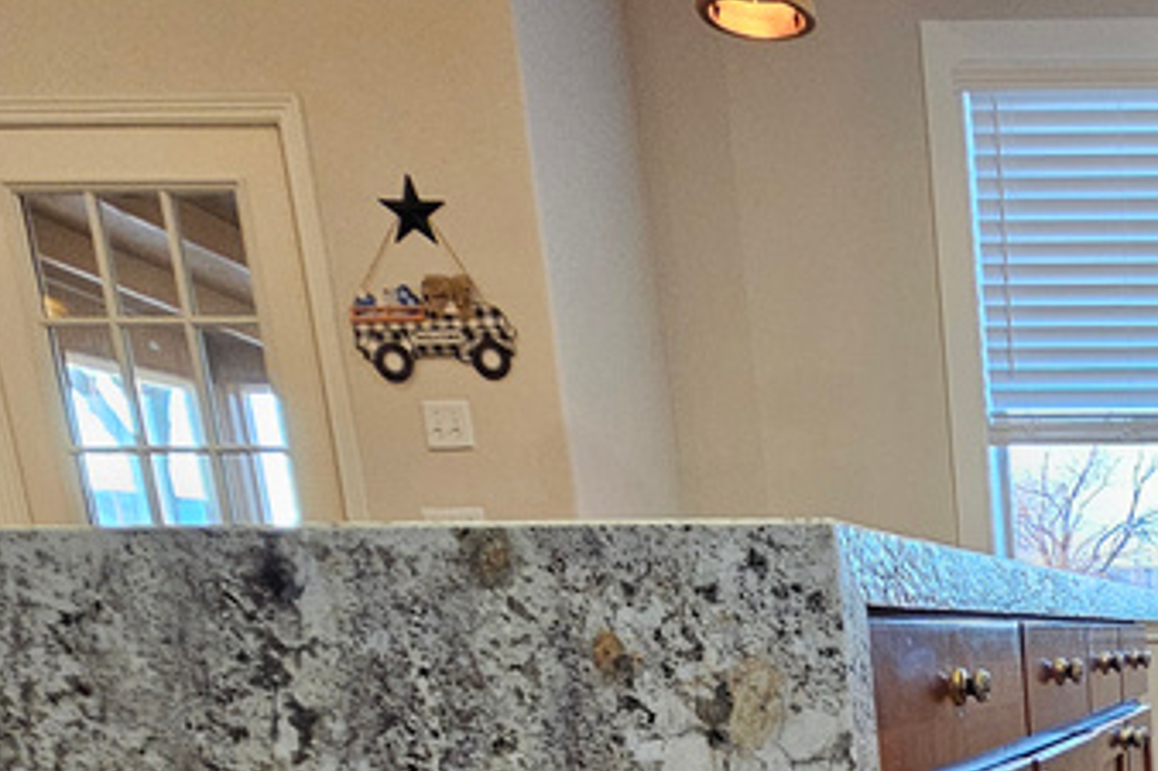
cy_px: 959
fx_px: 1318
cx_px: 1346
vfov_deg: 27.9
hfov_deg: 37.5
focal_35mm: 41
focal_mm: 2.2
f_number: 2.2
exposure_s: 1/40
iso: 400
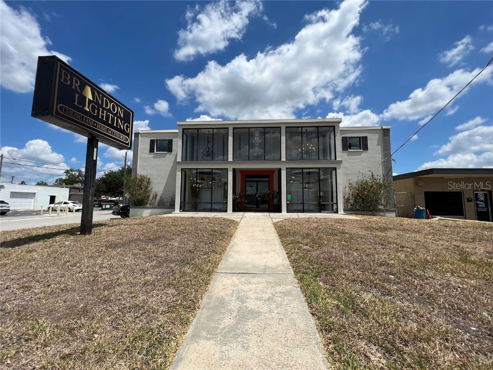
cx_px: 246
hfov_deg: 106.2
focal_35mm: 13
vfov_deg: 89.9
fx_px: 185
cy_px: 185
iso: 32
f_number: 1.8
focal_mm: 1.57
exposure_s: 1/2273
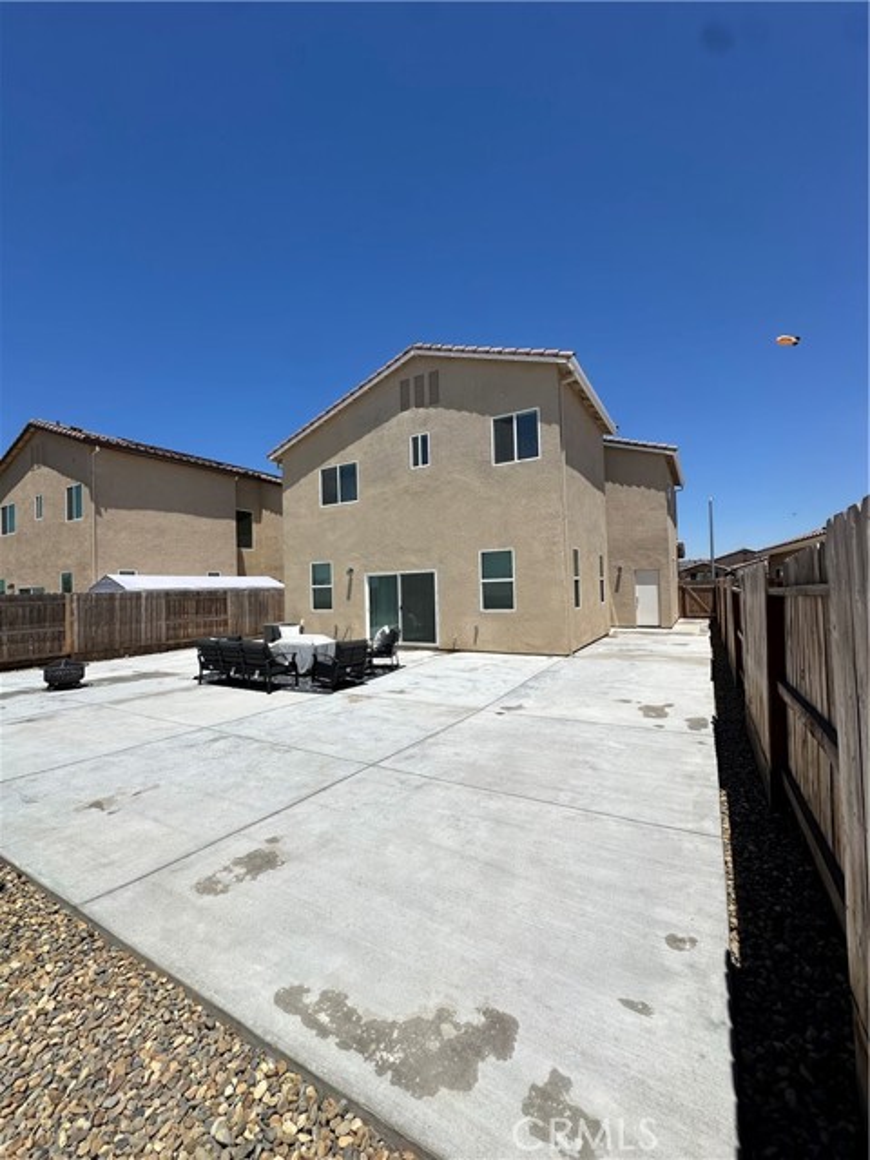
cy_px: 580
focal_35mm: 14
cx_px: 435
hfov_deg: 85.7
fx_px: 469
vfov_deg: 102.1
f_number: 2.2
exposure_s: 1/4292
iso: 50
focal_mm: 2.22
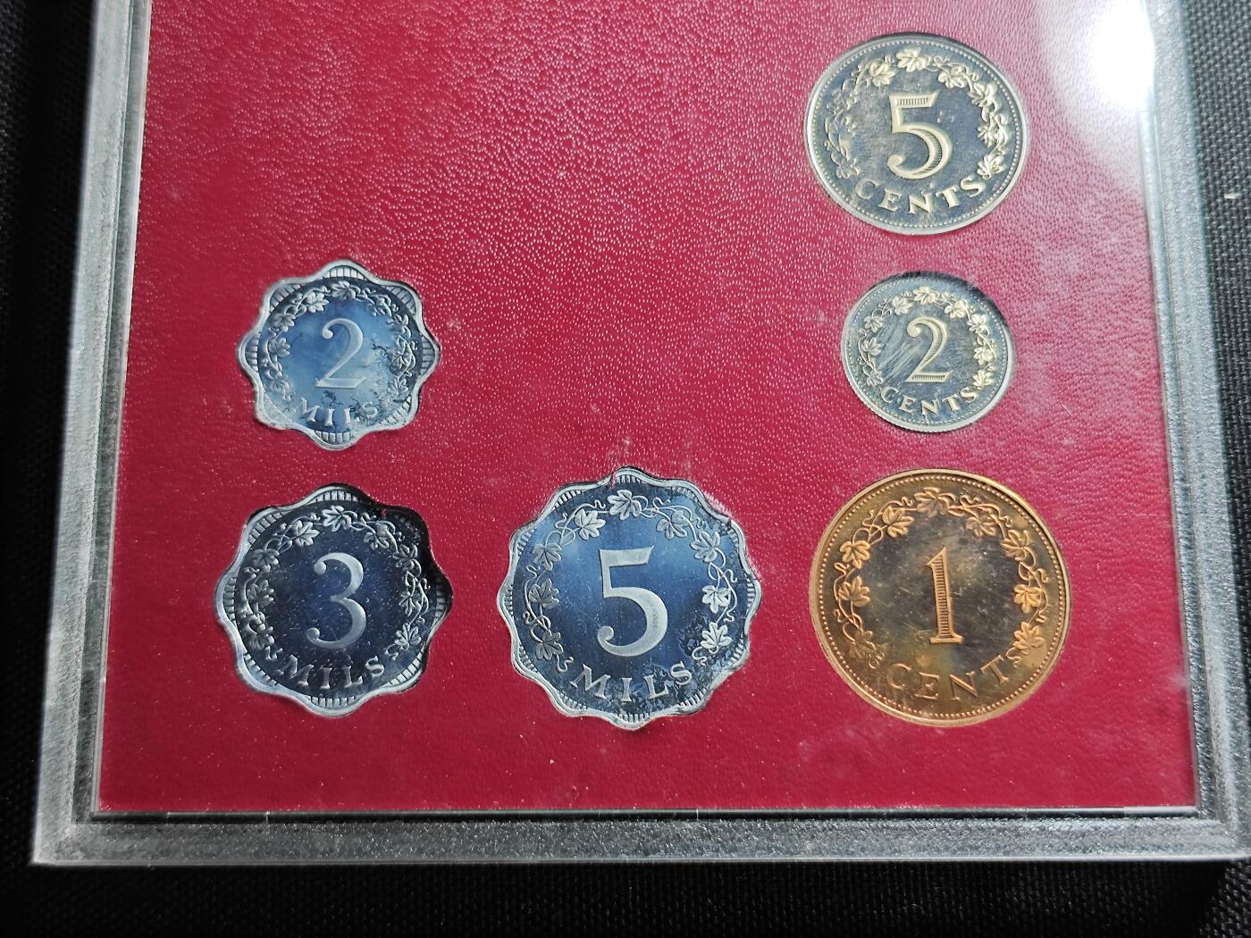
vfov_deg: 29.7
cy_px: 469
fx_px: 1771
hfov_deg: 38.9
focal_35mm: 49
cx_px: 626
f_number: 1.6
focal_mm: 5.84
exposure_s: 1/50.6
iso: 80
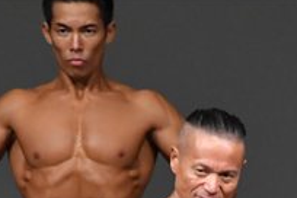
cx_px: 336
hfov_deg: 1.4
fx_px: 11780
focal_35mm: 1428
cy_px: 371
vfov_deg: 1.0
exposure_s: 1/400
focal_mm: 250
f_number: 5.6
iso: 4000
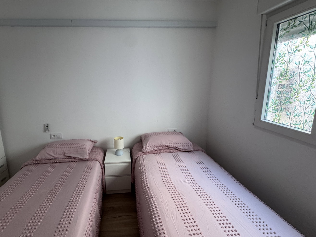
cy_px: 110
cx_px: 135
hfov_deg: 90.4
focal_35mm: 17
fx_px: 155
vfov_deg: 74.6
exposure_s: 1/50
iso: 200
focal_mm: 2.22
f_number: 2.2
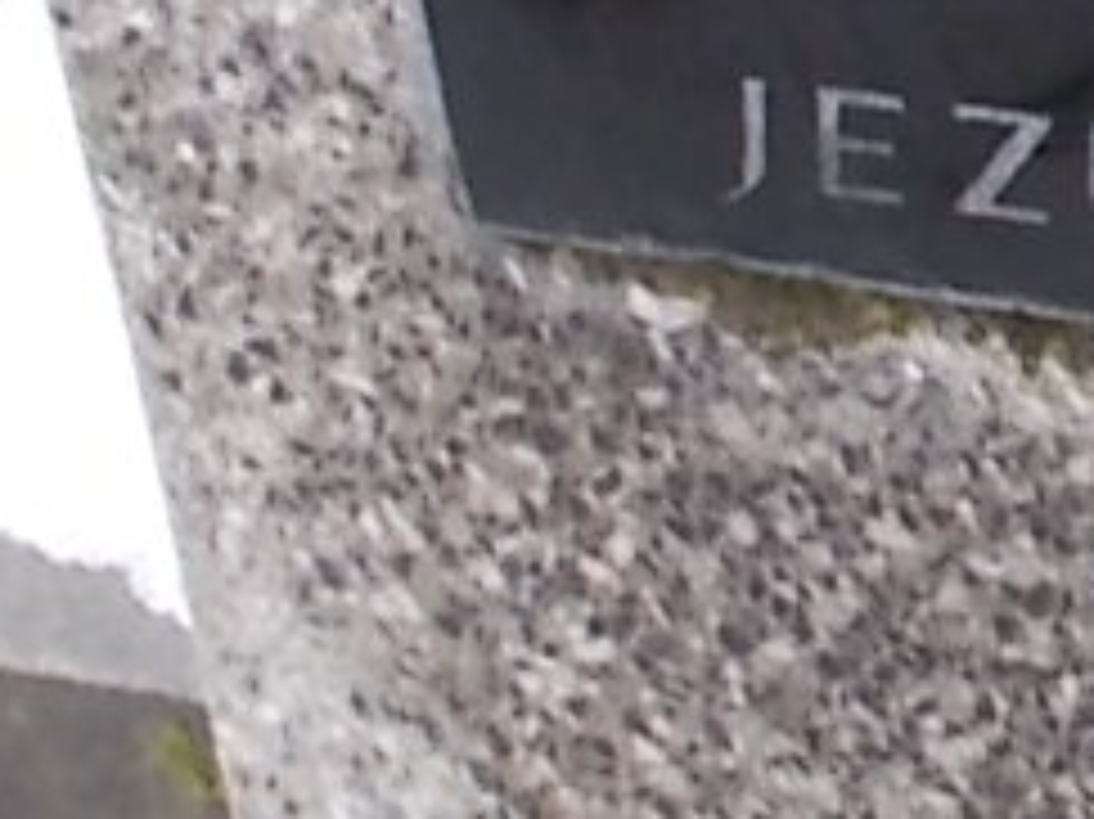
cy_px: -616
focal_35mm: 171
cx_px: 1810
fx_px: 5402
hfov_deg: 11.0
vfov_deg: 8.4
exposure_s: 1/60
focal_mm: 4.6
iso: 80
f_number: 3.2
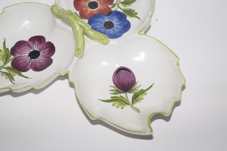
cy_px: 76
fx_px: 520
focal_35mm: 82
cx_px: 114
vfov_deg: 16.6
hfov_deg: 24.6
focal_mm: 55
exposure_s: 1/60
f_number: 5.6
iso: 250
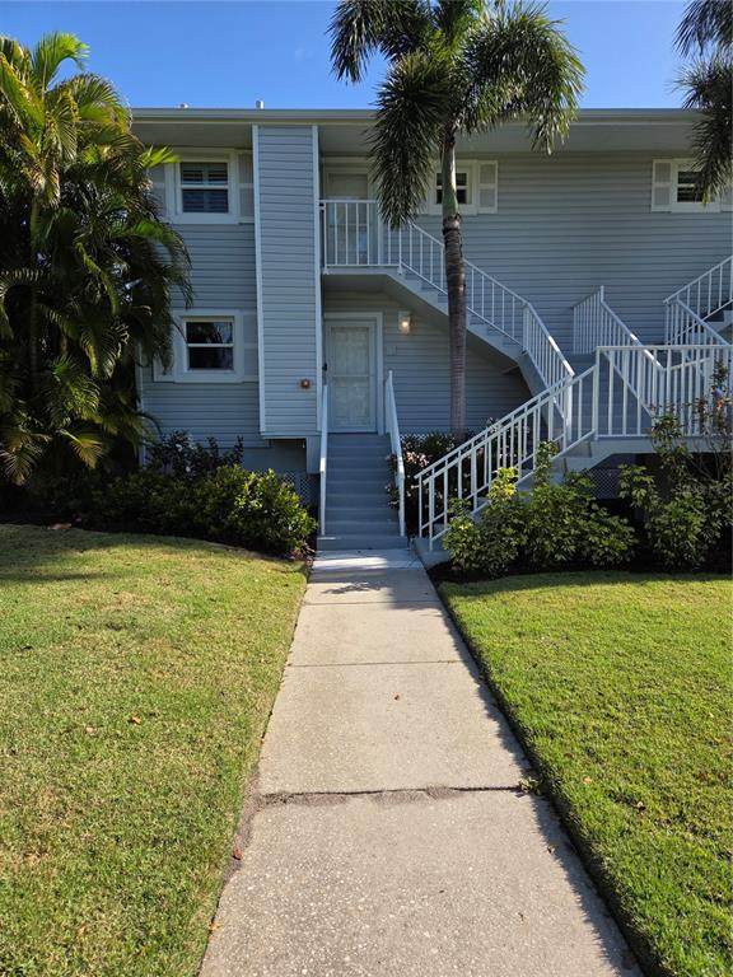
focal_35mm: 23
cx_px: 366
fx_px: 649
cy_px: 488
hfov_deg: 58.9
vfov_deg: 73.9
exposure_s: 1/2782
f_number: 1.8
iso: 80
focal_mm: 5.4
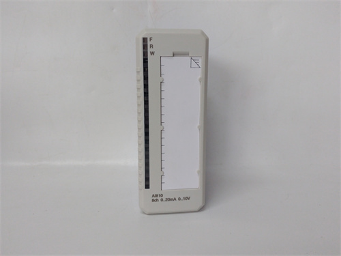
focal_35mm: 27
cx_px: 170
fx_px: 266
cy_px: 128
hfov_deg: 65.3
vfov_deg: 51.4
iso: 139
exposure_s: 1/50
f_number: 2
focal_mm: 3.79
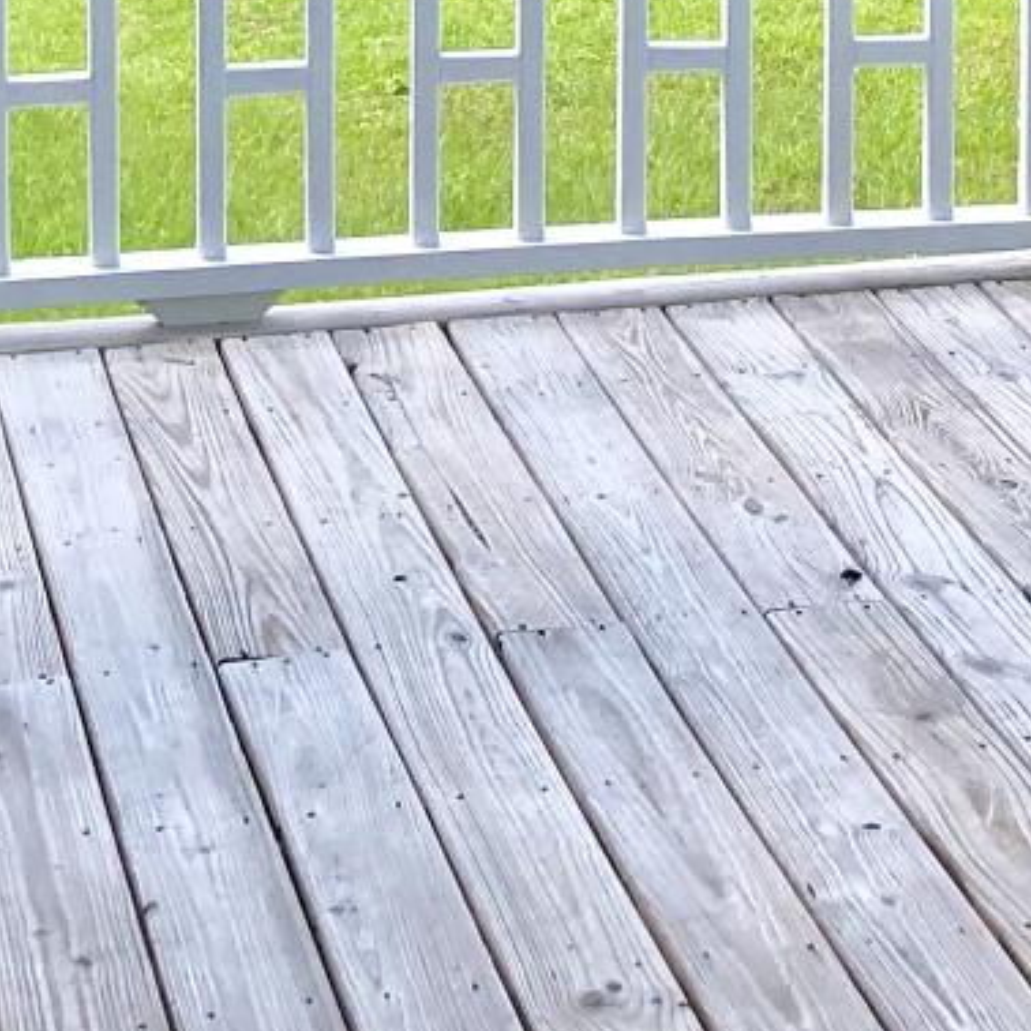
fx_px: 4414
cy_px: -412
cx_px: 726
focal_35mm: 131
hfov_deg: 13.3
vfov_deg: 12.8
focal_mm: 4
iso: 20
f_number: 1.8
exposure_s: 1/484
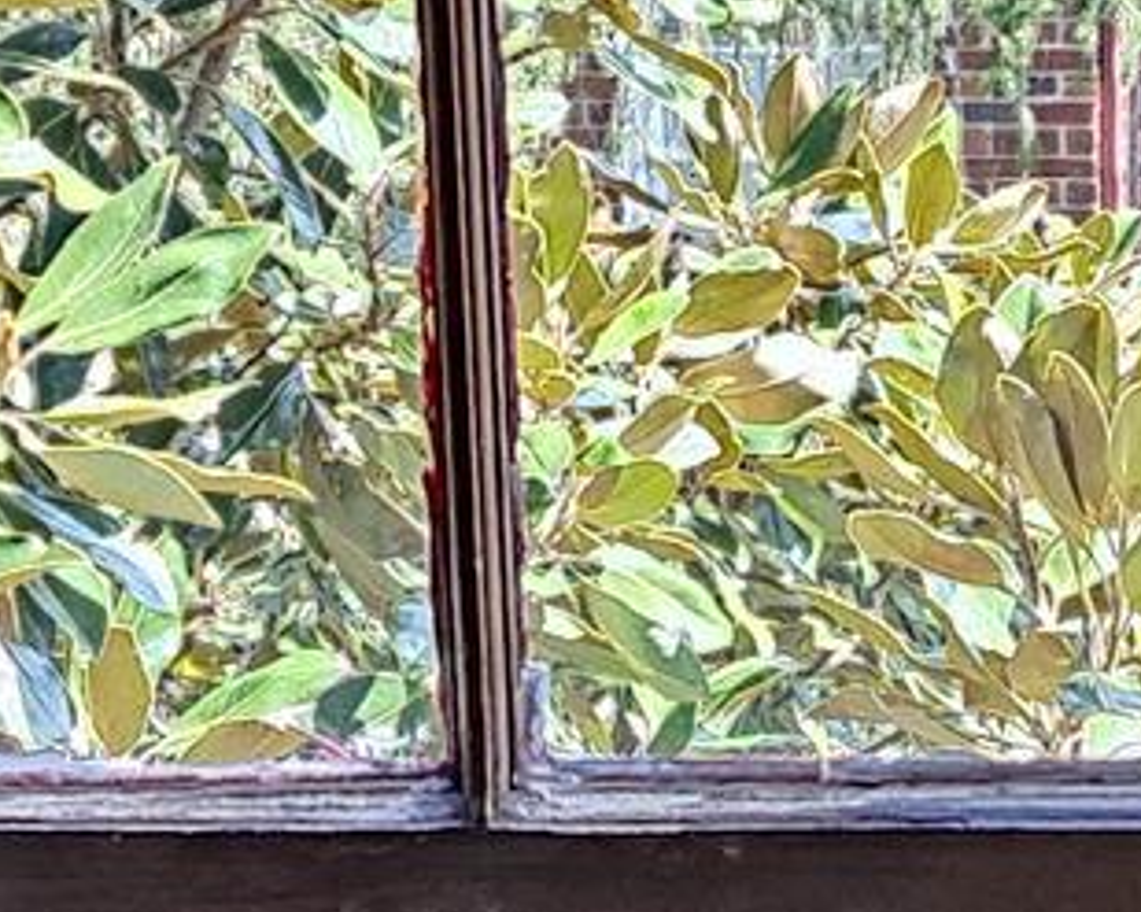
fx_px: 5030
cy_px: -303
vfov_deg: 10.1
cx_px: 812
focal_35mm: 149
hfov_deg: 12.9
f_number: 1.8
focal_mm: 5.4
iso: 200
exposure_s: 1/169
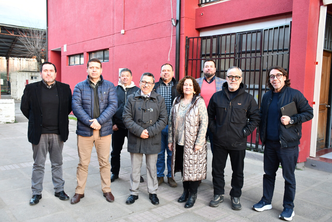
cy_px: 111
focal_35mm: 33
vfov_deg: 40.0
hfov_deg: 57.2
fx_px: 304
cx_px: 166
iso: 1100
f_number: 3.5
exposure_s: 1/125
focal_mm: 22
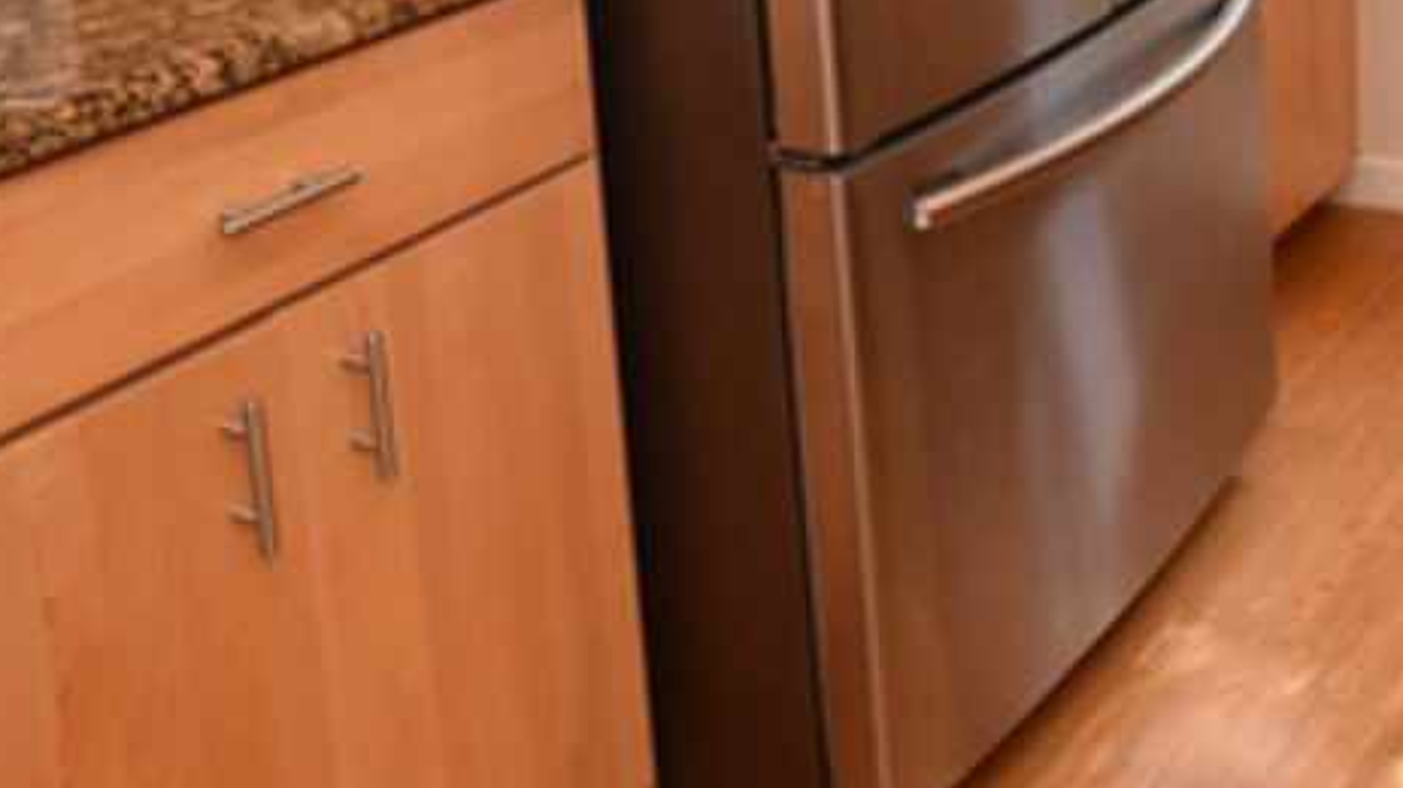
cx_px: 1242
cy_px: -221
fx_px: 2099
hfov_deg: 35.0
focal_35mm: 56
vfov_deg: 19.7
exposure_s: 1/100
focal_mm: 13
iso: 800
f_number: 5
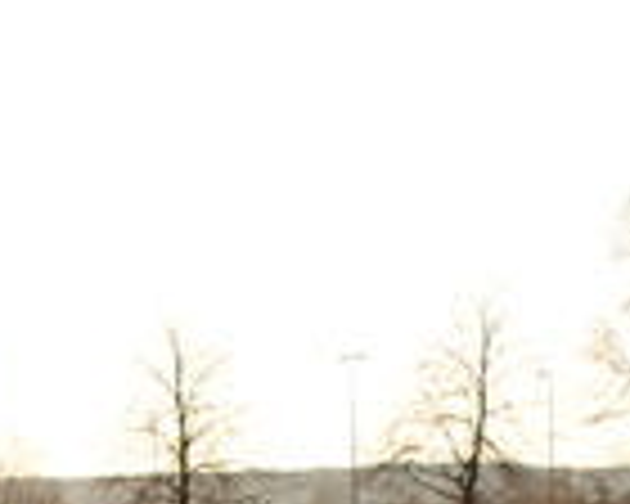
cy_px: 824
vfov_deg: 10.4
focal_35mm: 142
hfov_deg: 13.2
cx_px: -126
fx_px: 2648
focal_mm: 22
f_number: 5.6
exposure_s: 1/125
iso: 100
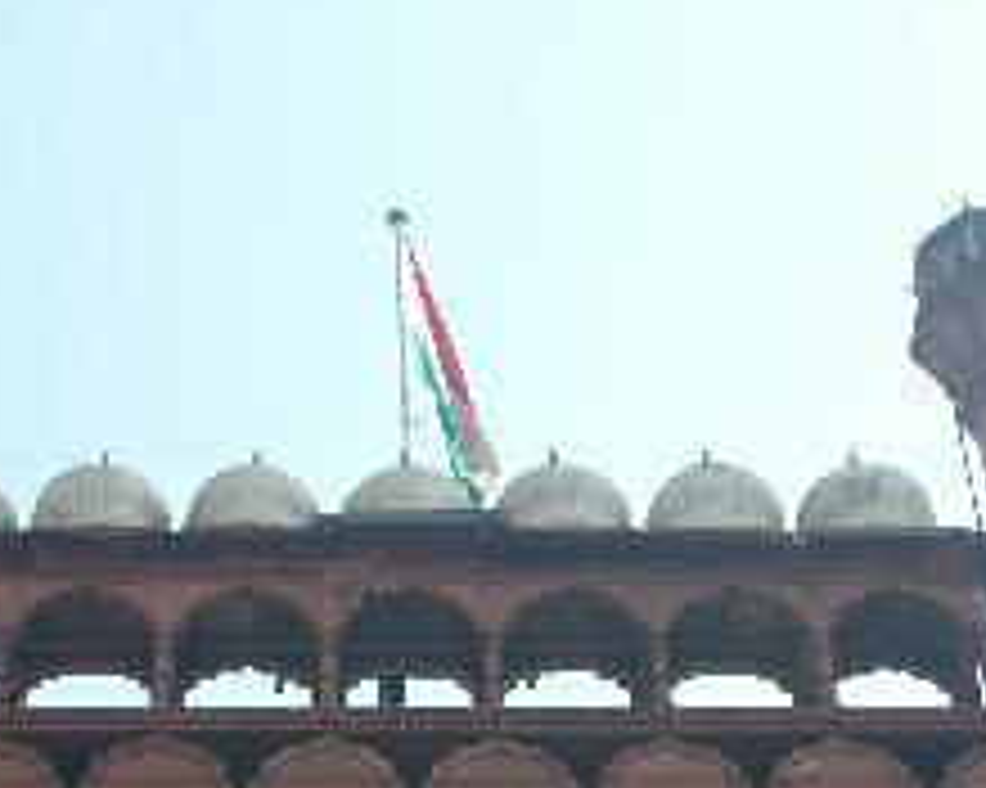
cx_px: 335
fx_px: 2917
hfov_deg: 19.1
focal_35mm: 100
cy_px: 729
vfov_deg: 15.2
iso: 100
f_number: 6.3
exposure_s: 1/250
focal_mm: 10.86
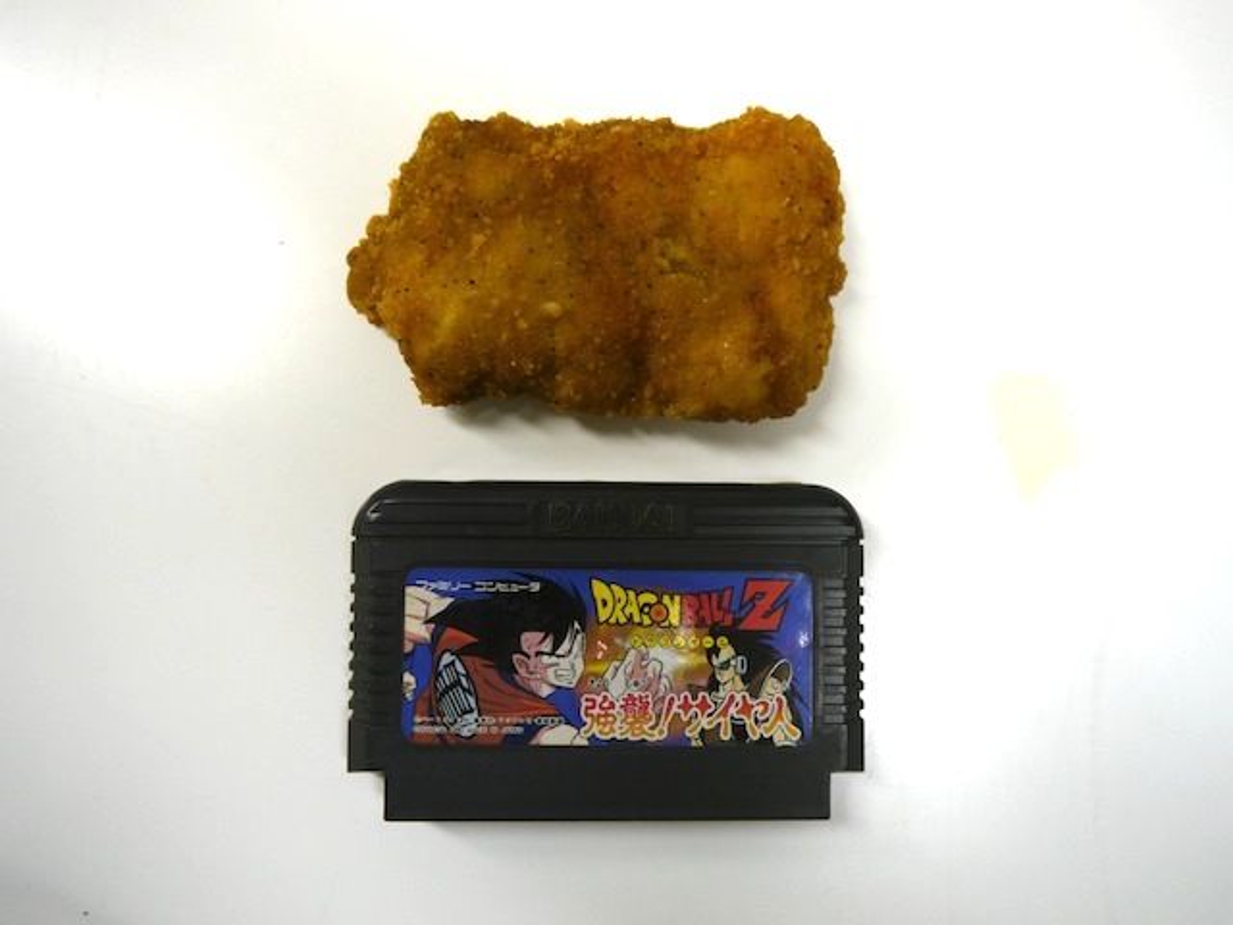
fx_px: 1069
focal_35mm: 30
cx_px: 616
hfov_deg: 60.0
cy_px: 462
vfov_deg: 46.8
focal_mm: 15
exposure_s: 1/60
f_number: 3.6
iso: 250
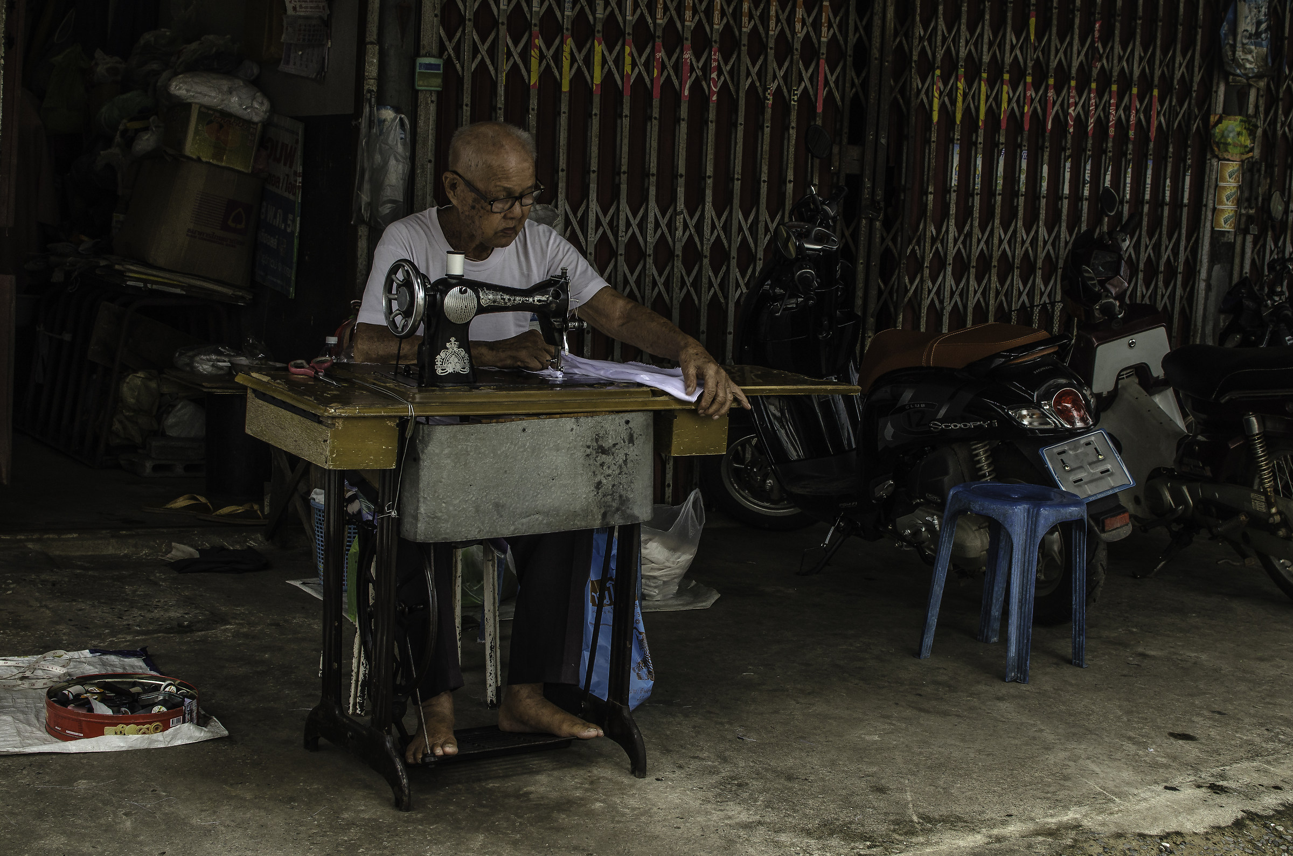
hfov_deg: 37.9
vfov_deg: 25.6
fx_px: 1881
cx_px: 646
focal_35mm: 52
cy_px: 428
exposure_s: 1/125
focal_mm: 35
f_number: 7.1
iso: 250
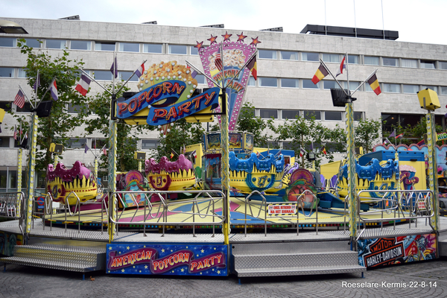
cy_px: 149
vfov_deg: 40.0
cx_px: 224
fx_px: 410
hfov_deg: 57.2
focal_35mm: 33
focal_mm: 22
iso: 560
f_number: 4
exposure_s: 1/1000
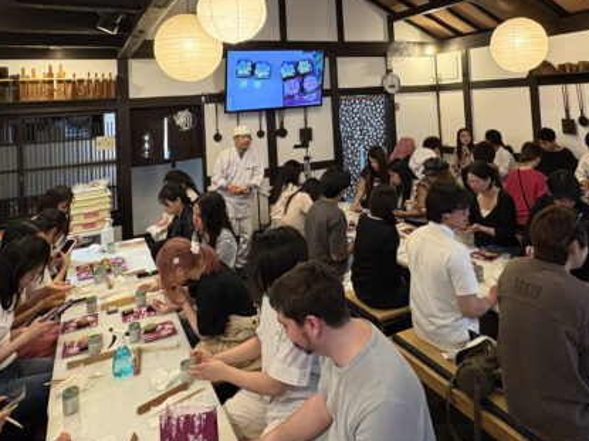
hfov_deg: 65.2
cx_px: 326
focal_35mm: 27
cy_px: 78
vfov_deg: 48.0
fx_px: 459
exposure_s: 1/60
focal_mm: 2.22
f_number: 2.2
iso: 400
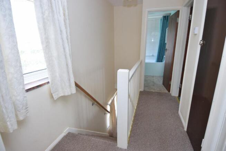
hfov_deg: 90.0
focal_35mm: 18
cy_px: 76
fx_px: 113
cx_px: 113
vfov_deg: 67.5
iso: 400
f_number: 5.6
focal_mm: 12
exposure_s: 1/125
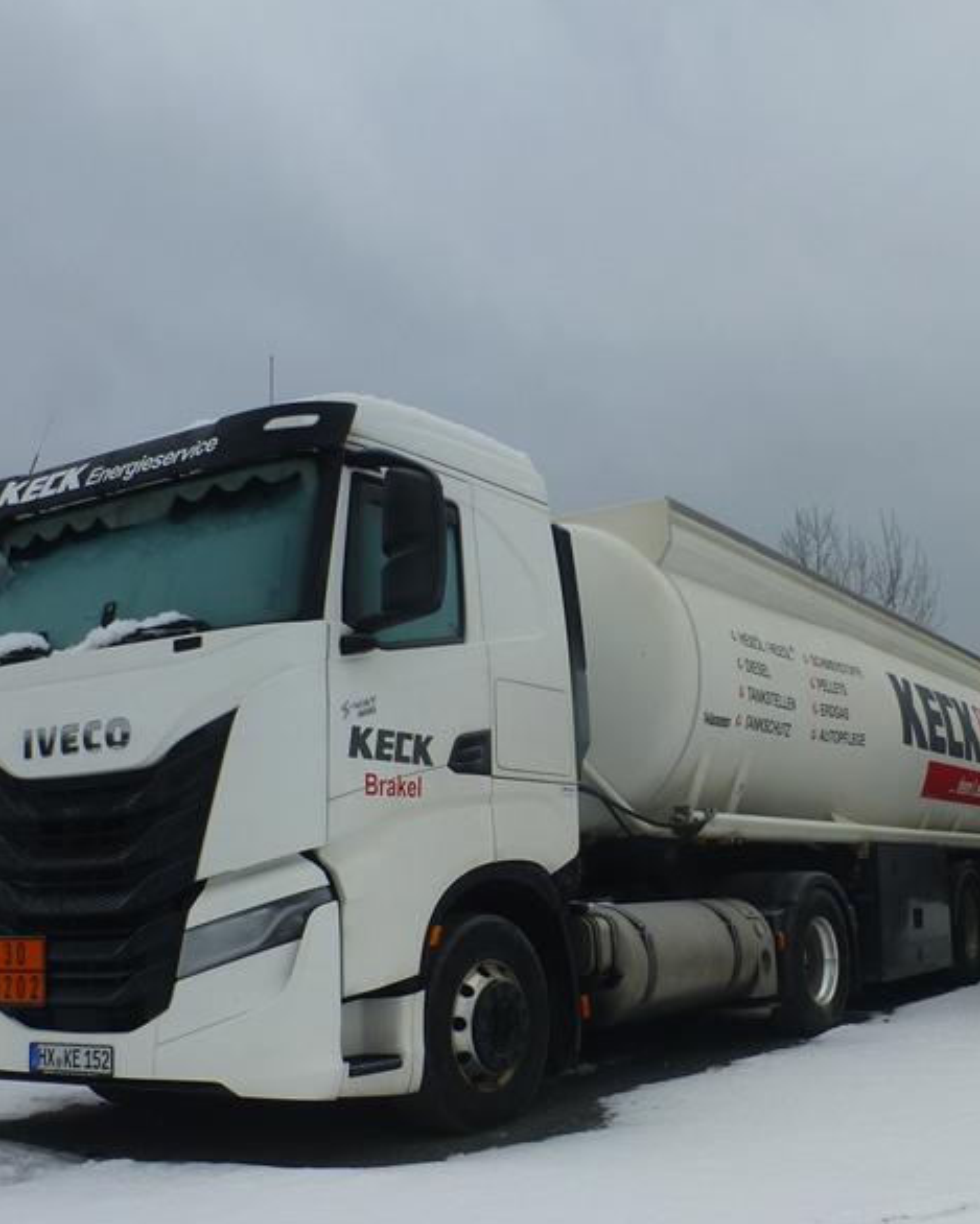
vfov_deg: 55.7
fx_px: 1160
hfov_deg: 45.3
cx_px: 631
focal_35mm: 32
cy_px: 616
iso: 100
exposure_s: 1/250
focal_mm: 4.3
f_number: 4
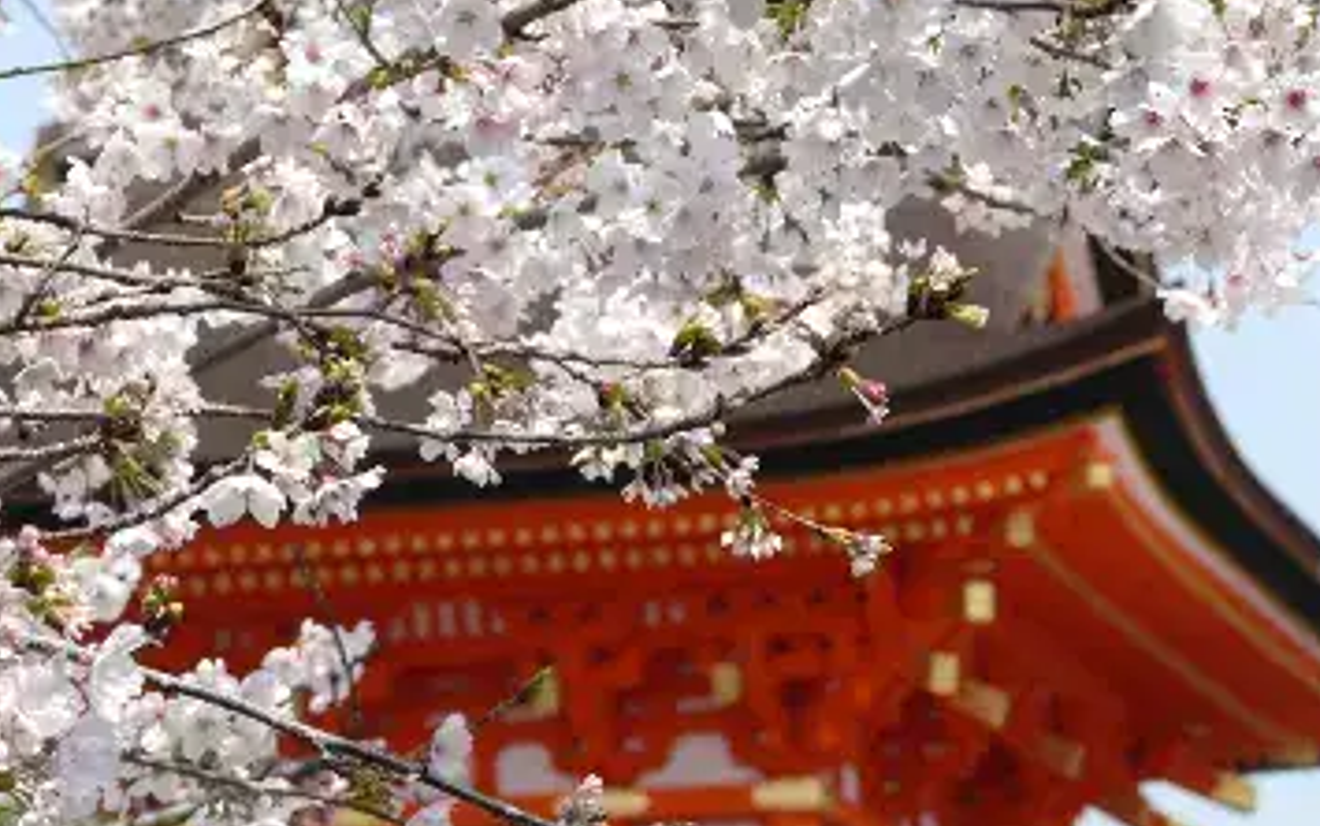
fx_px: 8347
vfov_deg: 5.7
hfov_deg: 9.0
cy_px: 532
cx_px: 429
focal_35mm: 232
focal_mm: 34
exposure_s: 1/250
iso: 100
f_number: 5.6
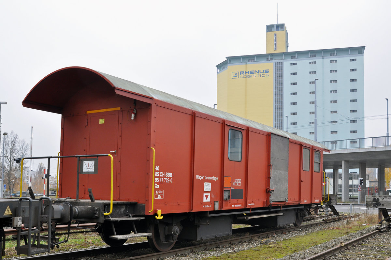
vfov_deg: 36.8
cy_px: 130
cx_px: 196
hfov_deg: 53.2
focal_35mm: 36
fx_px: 391
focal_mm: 24
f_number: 7.1
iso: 320
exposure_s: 1/160
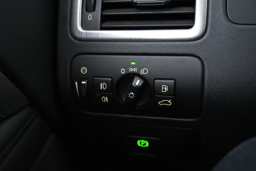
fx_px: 299
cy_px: 86
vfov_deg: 31.9
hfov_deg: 46.4
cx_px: 128
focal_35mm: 42
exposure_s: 1/25
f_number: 4.5
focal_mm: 28
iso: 6400
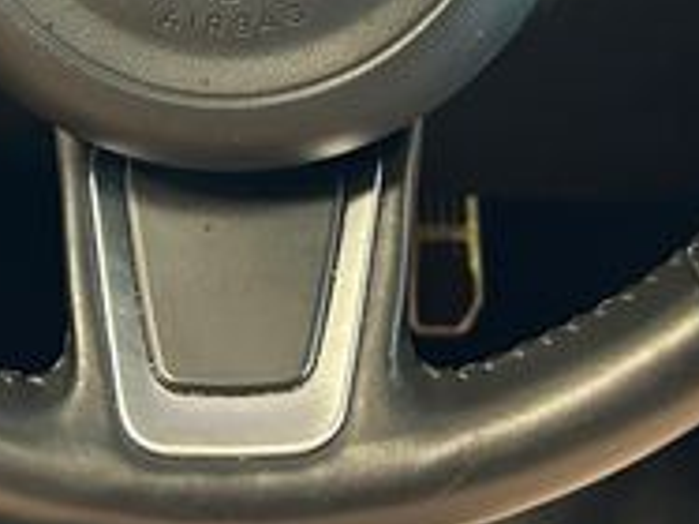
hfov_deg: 21.9
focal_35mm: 89
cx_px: 239
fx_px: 1796
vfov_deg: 15.1
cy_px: -307
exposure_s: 1/42
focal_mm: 5.7
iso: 500
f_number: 1.5
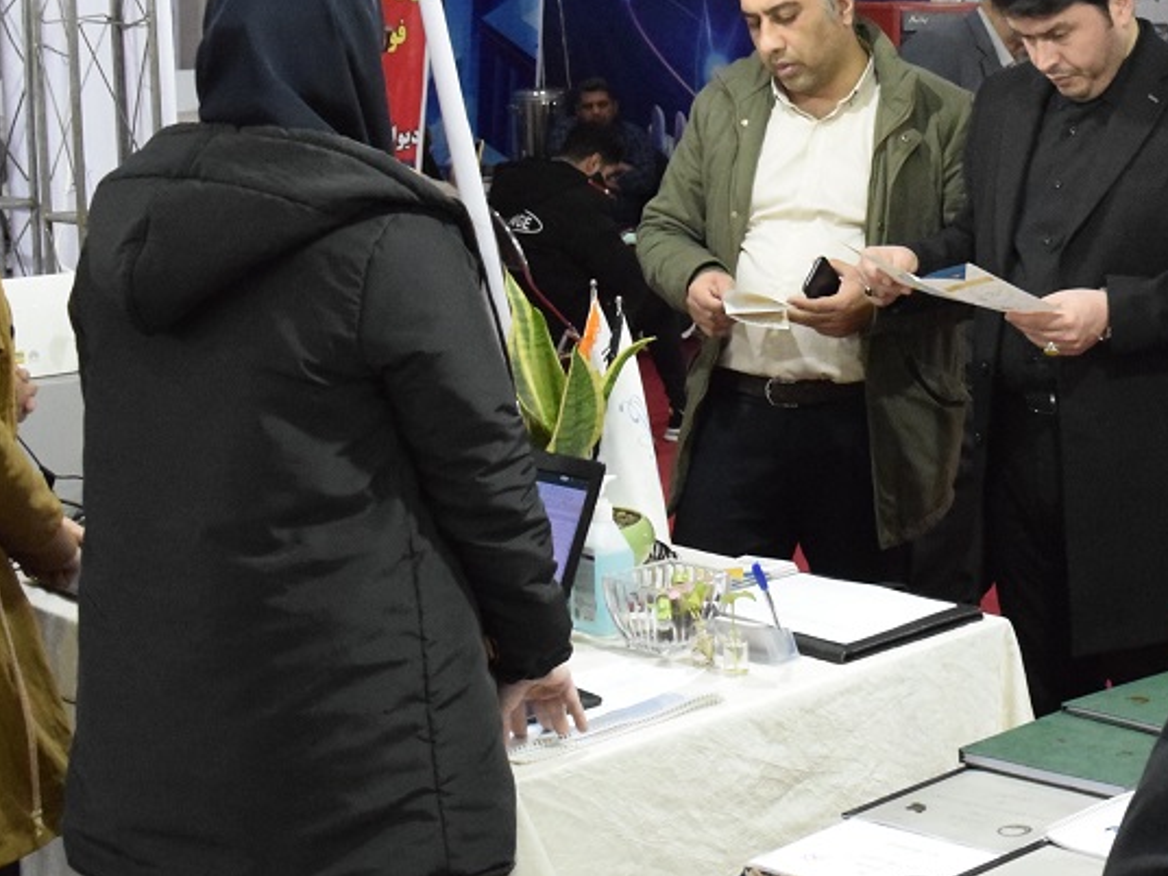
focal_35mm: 63
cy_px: 293
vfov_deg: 23.2
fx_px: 2126
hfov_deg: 28.7
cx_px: 1188
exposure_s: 1/125
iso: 5000
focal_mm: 18
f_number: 5.6
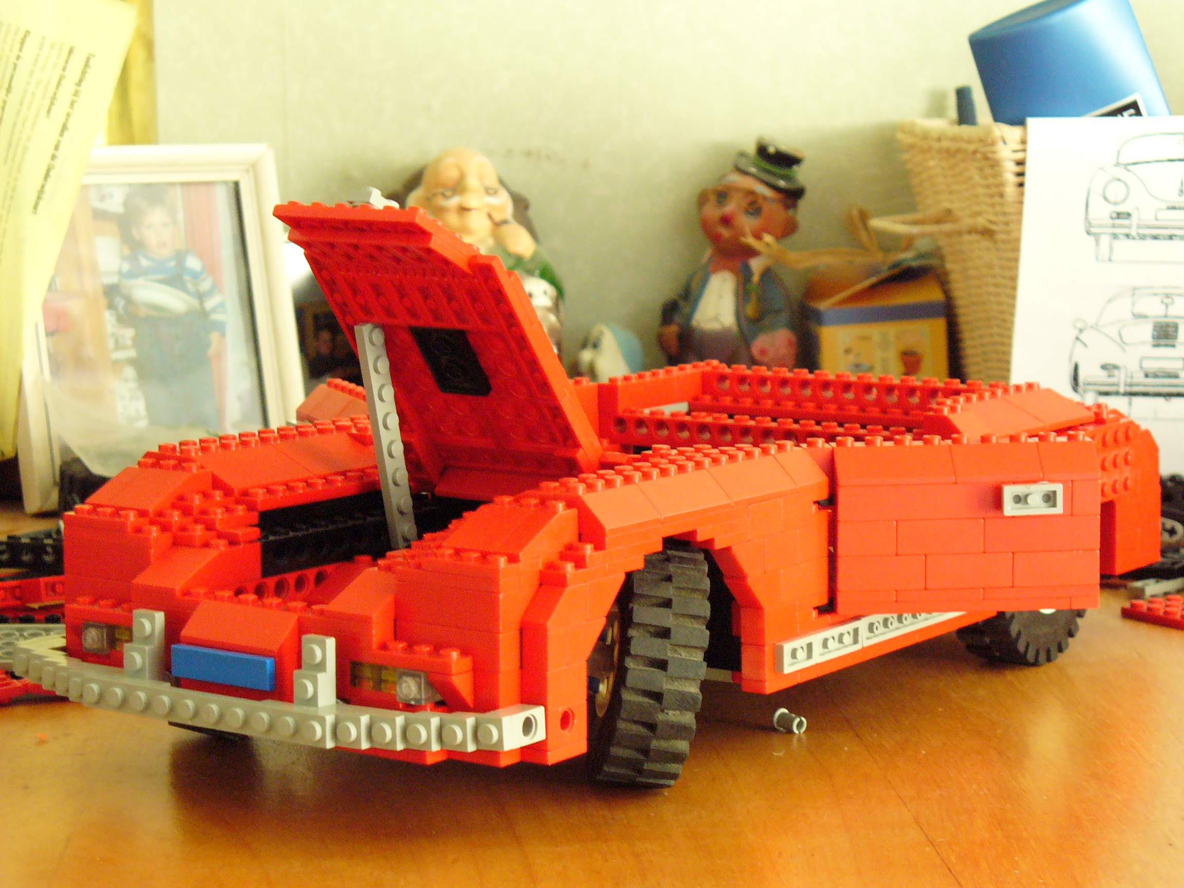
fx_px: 3010
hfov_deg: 22.3
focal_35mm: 88
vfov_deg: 16.8
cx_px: 592
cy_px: 444
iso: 200
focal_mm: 14.5
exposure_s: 1/10
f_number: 3.4
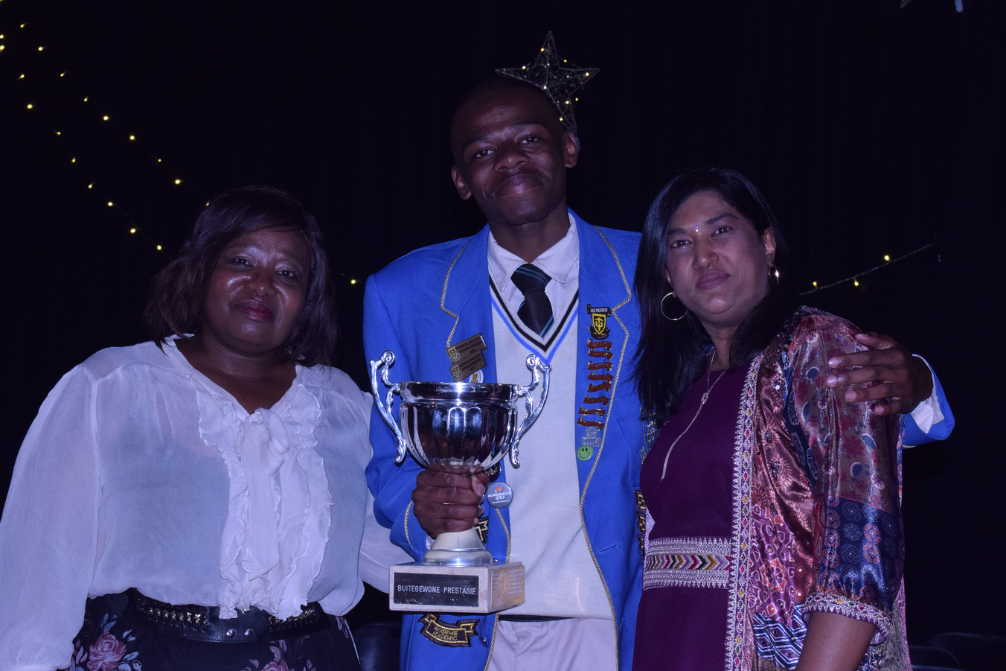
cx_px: 501
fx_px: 2558
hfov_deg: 22.2
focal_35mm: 92
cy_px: 345
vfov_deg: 14.9
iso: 1000
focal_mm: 55
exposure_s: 1/60
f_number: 8
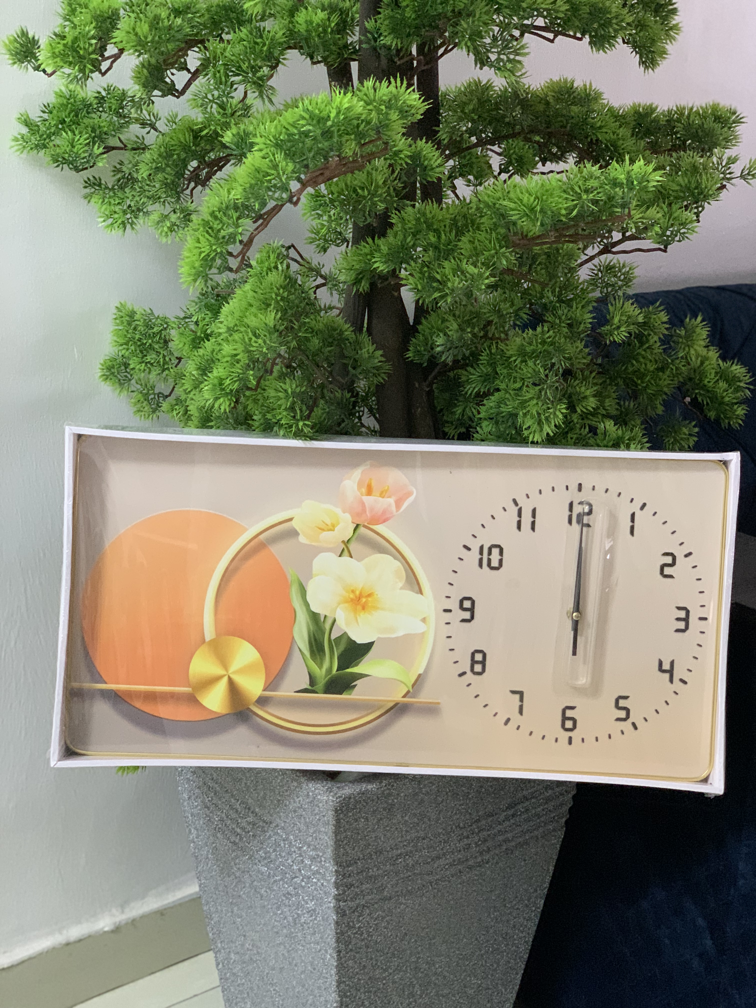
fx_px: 1514
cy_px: 504
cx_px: 378
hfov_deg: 28.0
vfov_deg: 36.8
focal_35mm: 52
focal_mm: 6
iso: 400
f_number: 2.4
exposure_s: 1/60
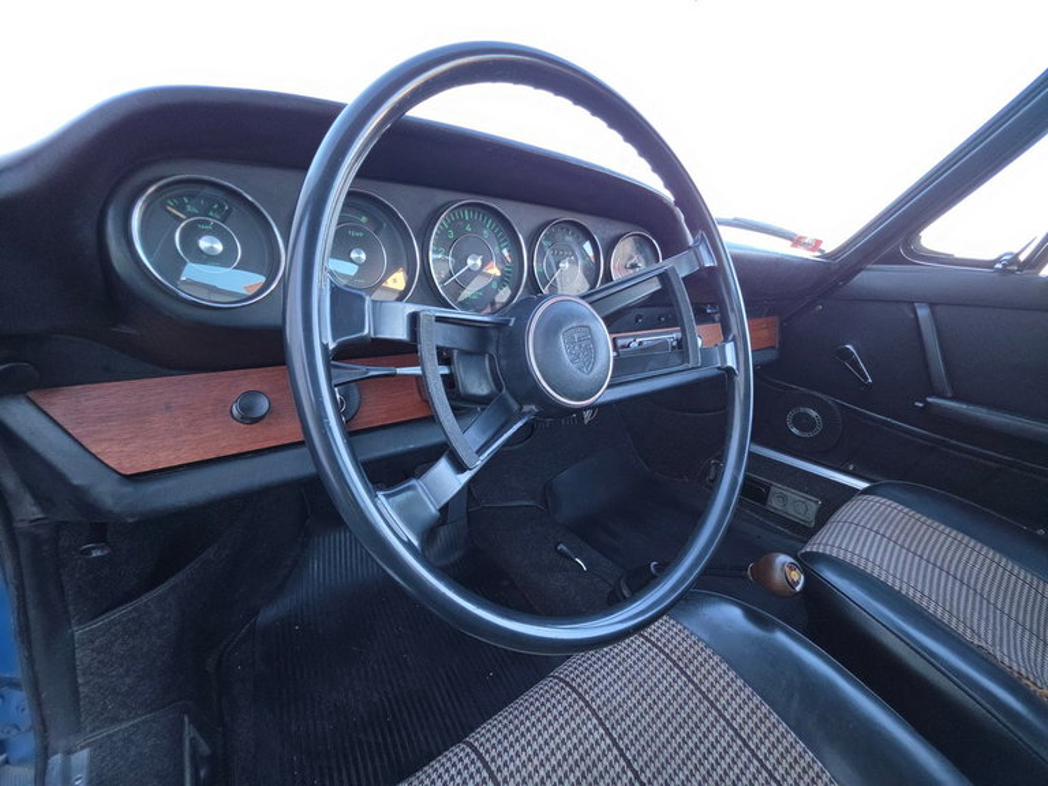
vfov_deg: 89.9
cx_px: 524
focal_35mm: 13
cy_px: 393
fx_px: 394
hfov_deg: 106.2
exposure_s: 1/120
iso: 80
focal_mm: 2.2
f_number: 1.9
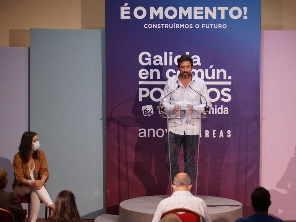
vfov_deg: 10.2
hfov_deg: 13.5
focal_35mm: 146
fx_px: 1245
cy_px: 112
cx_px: 184
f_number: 4.5
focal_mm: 75
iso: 1600
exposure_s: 1/125
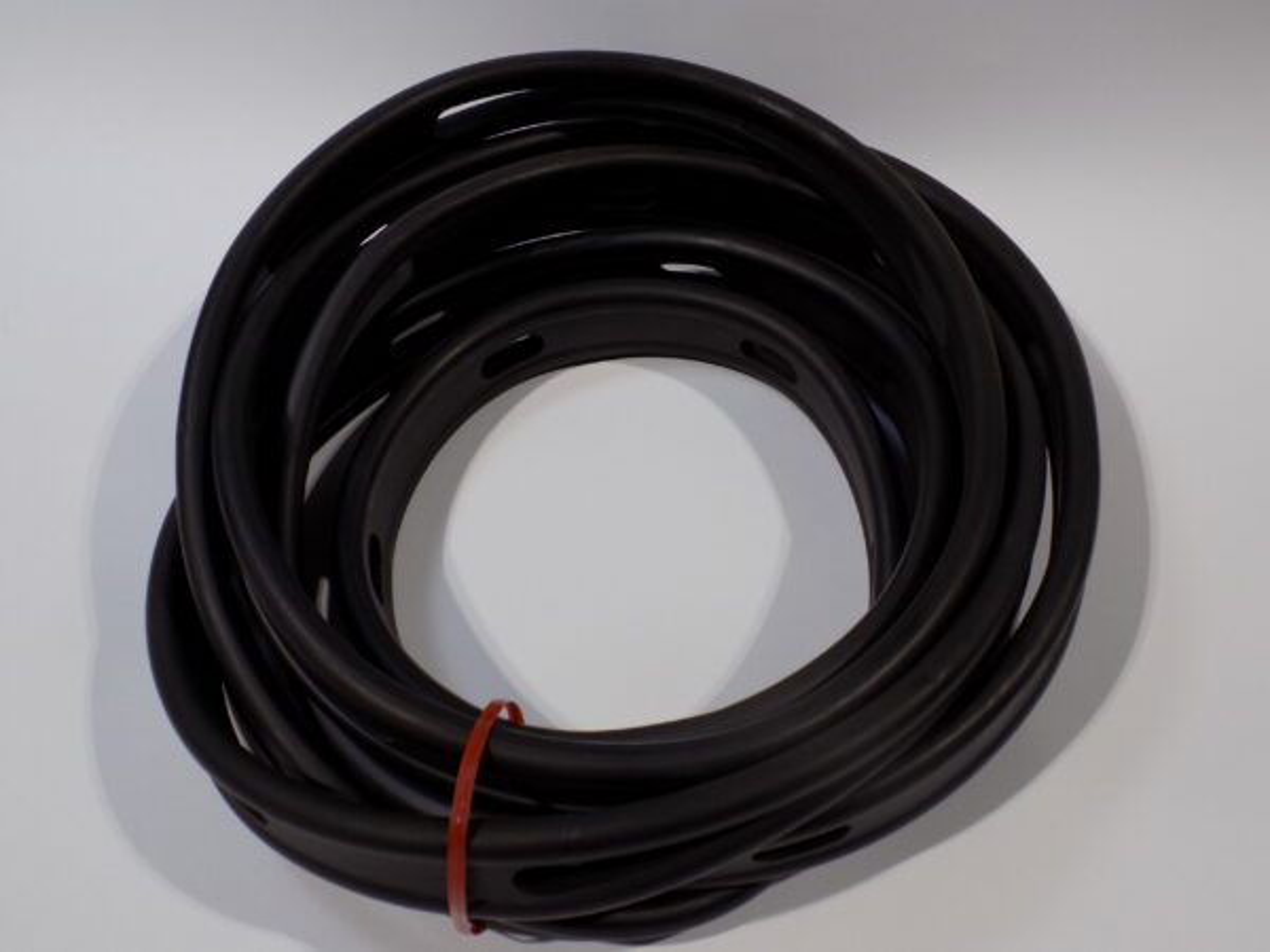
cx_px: 635
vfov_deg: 38.7
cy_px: 476
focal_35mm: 37
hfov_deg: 50.1
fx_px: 1357
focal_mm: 6.6
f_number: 3.5
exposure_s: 1/30
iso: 80
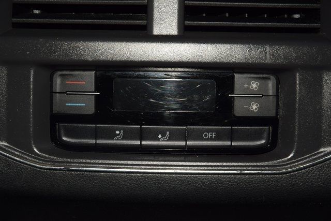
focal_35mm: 105
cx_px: 166
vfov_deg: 13.0
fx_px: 966
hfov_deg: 19.5
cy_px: 110
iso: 100
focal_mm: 70
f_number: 8
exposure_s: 1/125
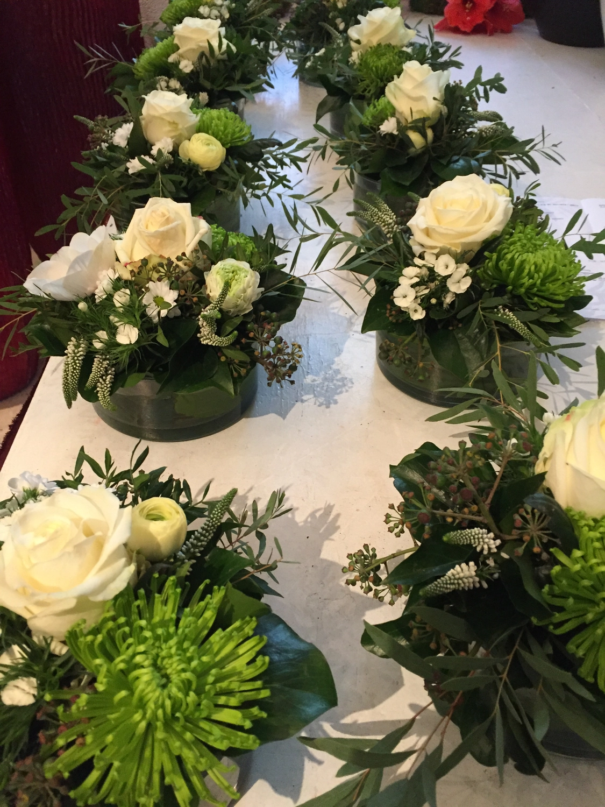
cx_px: 302
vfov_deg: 61.7
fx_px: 676
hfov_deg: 48.2
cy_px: 404
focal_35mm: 29
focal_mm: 4.15
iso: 320
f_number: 2.2
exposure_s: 1/33
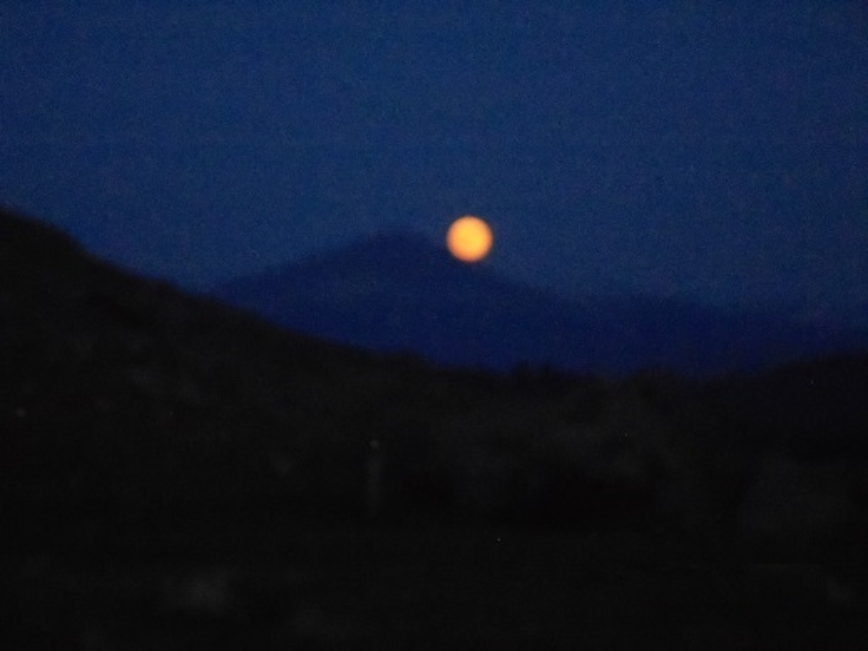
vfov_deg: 9.5
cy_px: 326
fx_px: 3911
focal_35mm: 156
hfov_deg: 12.7
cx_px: 434
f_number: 6.5
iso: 3200
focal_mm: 27.6
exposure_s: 1/60
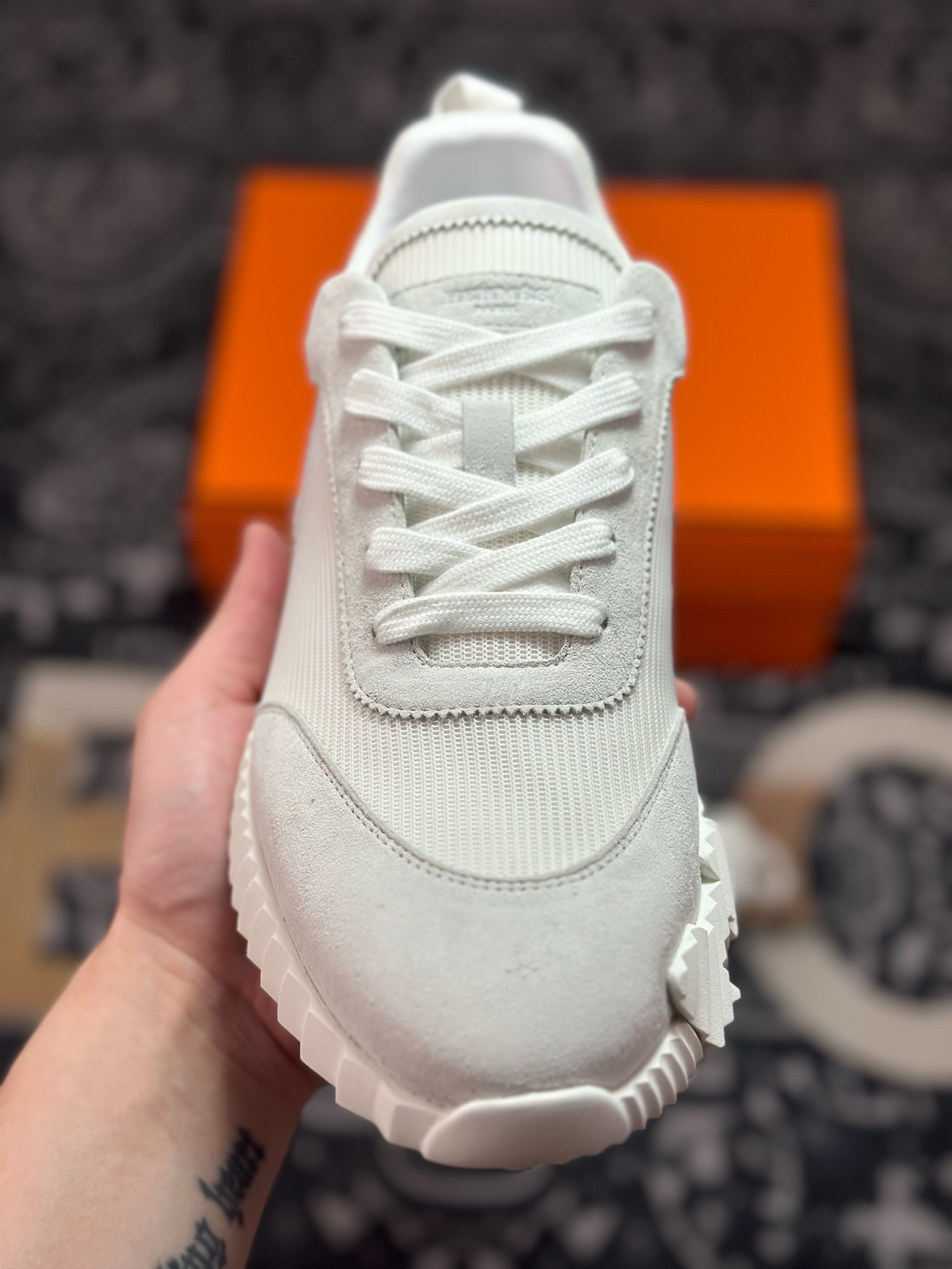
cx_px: 476
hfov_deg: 30.3
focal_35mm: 48
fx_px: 1760
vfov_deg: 39.7
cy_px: 634
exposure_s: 1/1848
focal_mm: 6.86
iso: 80
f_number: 1.78
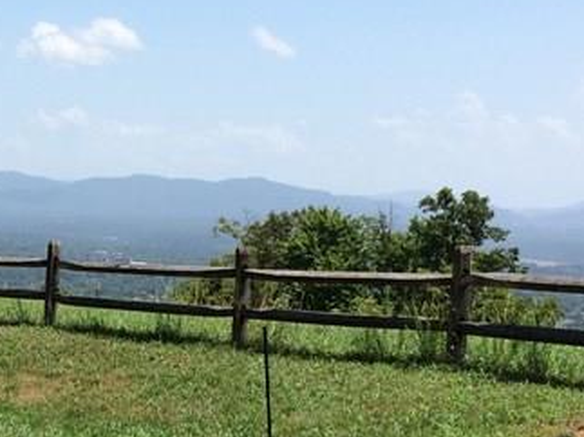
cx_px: -13
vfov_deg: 16.0
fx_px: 1552
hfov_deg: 20.6
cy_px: 325
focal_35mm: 92
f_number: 2.2
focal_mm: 4.15
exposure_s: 1/1953
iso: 32
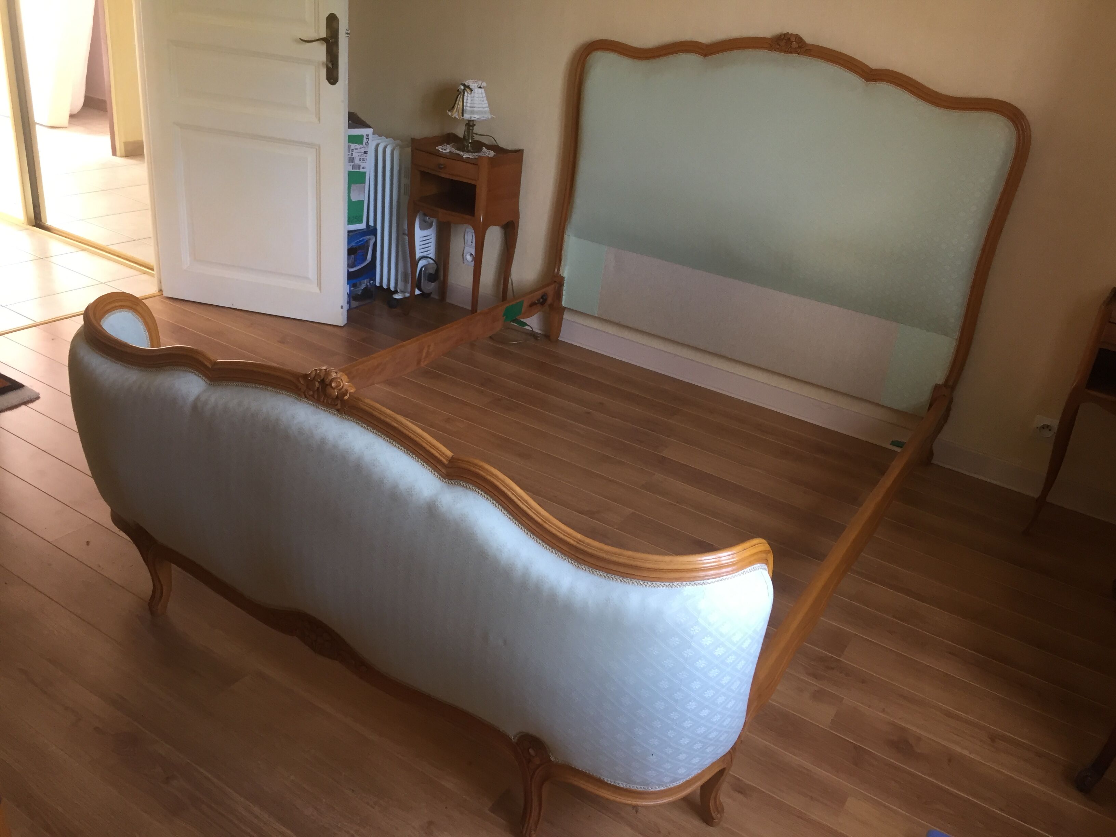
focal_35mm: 29
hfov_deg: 61.7
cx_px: 558
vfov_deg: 48.2
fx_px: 935
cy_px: 418
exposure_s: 1/33
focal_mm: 4.15
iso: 100
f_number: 2.2
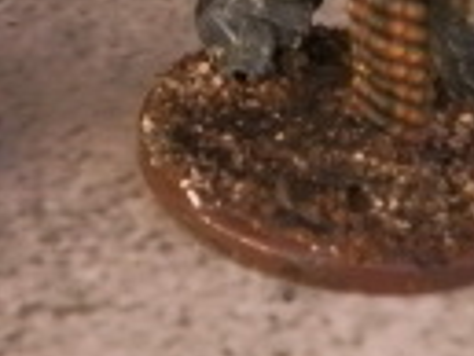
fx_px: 1590
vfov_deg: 11.9
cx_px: 37
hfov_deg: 16.7
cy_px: -268
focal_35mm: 116
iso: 400
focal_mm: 5
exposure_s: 1/100
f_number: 3.1
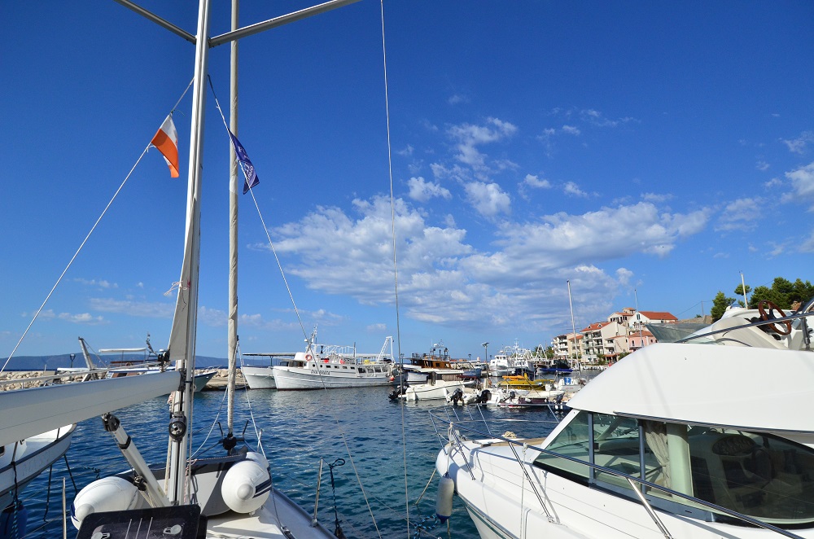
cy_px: 270
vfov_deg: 67.1
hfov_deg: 90.1
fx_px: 406
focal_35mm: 18
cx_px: 407
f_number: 5.6
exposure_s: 1/8000
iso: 720
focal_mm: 12
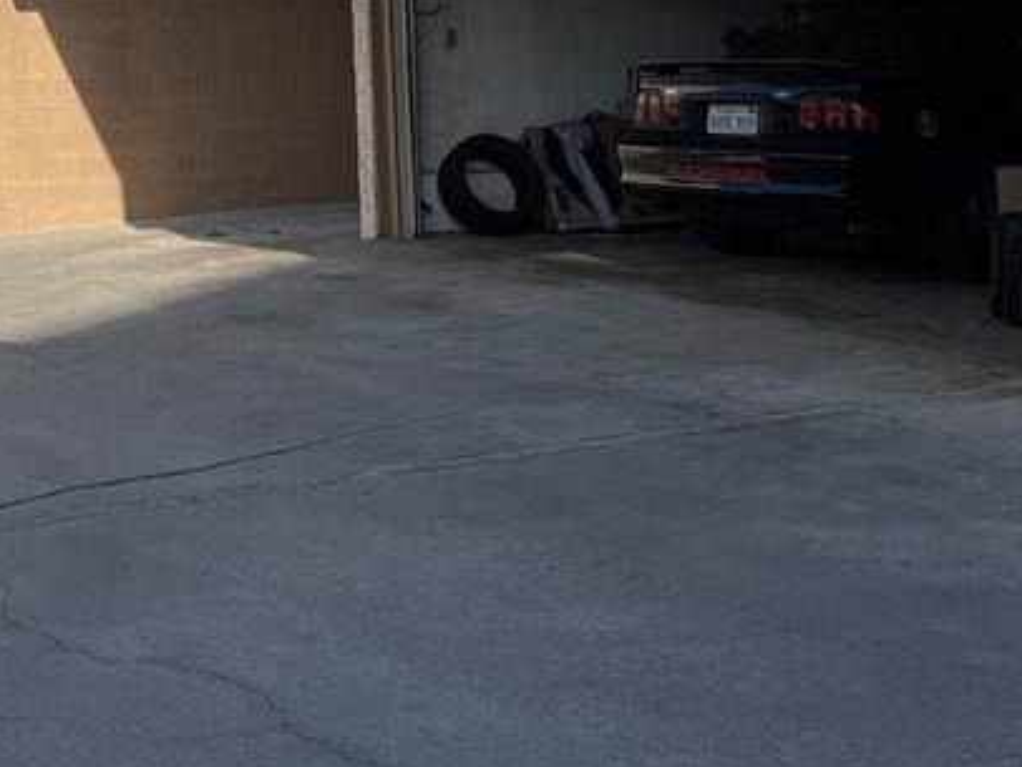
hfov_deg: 27.8
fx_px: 1861
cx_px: -126
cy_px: -128
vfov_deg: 21.8
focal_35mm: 63
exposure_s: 1/4348
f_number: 1.6
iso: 32
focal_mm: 5.1
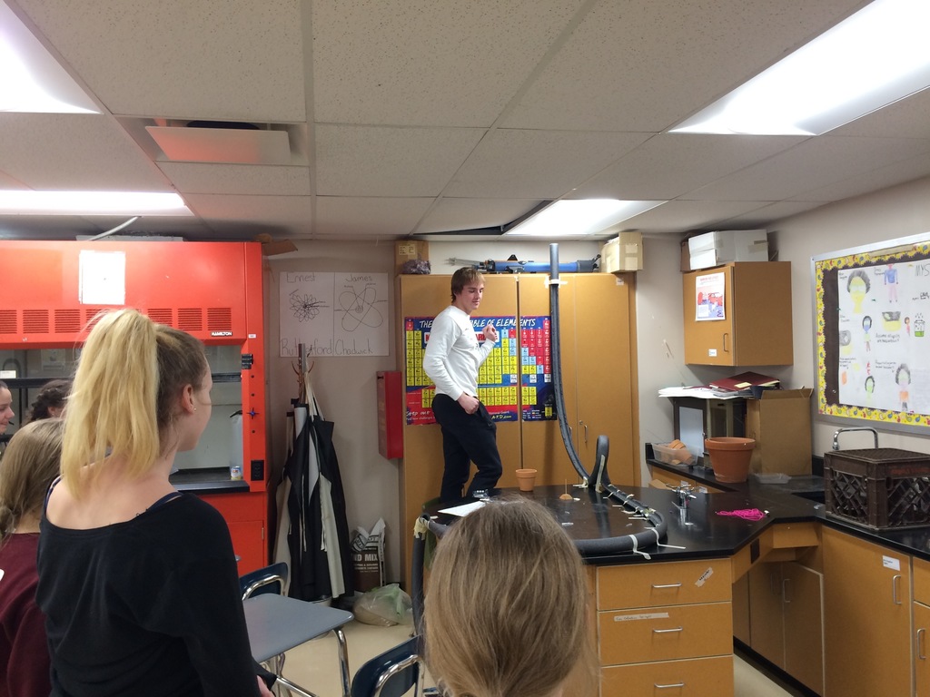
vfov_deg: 48.2
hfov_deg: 61.7
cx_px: 465
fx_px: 779
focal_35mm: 29
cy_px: 348
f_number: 2.2
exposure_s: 1/30
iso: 80
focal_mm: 4.15
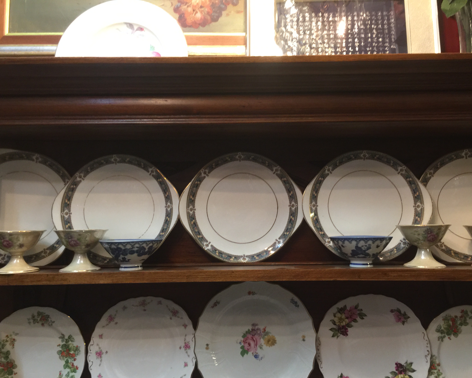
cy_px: 194
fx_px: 433
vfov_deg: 47.1
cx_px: 249
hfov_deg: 57.1
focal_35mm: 31
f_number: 2.2
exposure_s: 1/15
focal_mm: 4.15
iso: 80
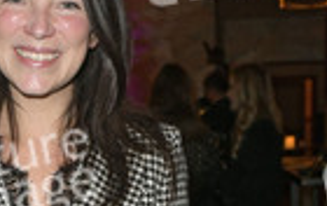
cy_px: 302
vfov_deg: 13.4
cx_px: 44
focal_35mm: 93
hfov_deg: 21.9
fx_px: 830
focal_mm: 32
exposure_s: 1/250
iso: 2000
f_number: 6.3
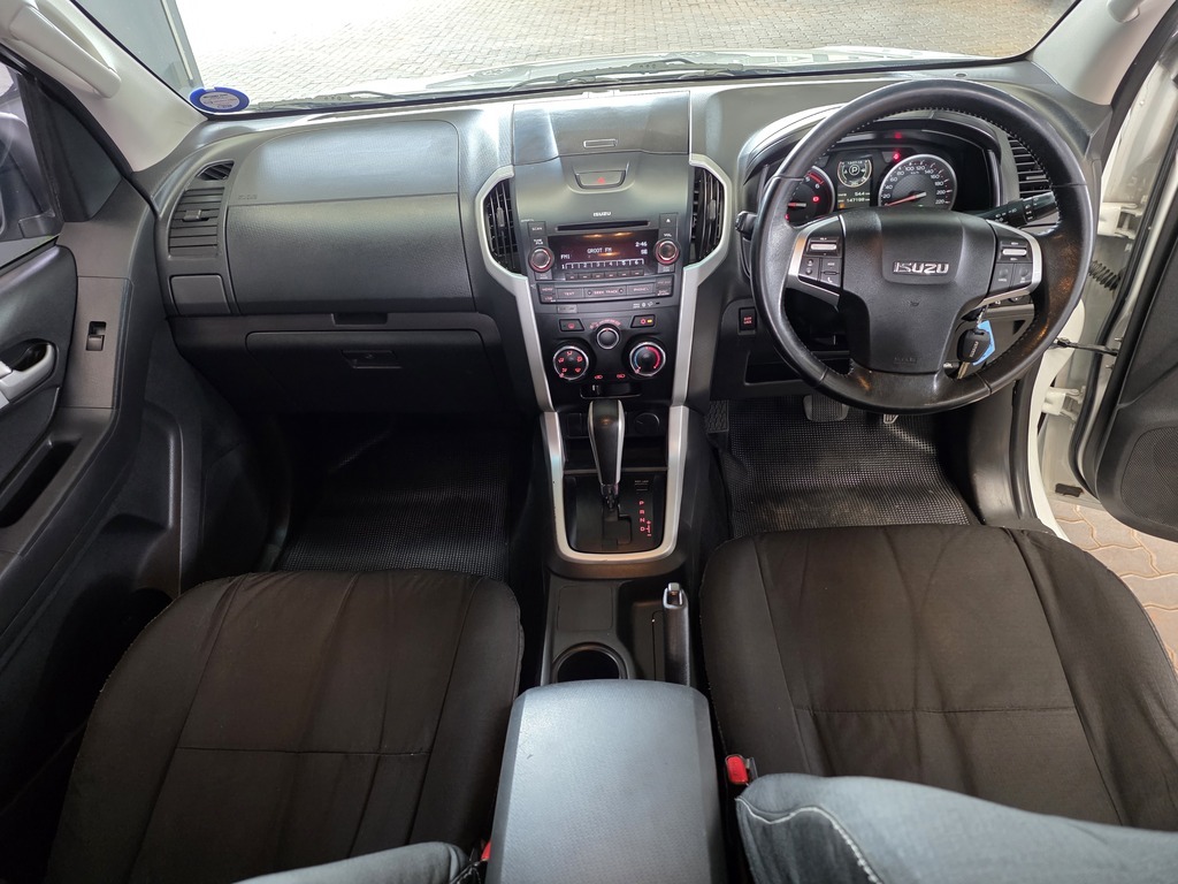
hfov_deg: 73.9
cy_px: 442
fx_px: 783
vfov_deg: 58.9
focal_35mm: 23
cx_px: 589
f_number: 1.7
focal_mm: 6.25
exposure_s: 1/100
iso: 640
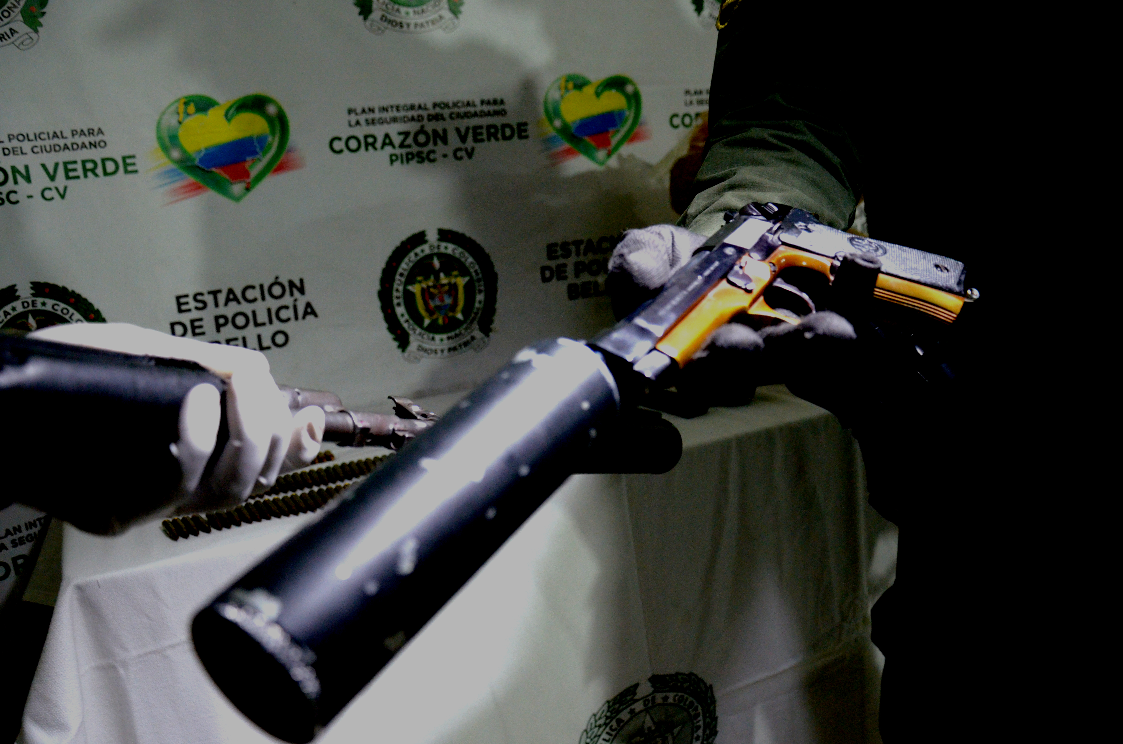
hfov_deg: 33.5
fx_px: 1868
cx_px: 562
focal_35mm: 60
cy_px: 372
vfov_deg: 22.5
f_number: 4.5
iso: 2500
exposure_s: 1/60
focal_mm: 40
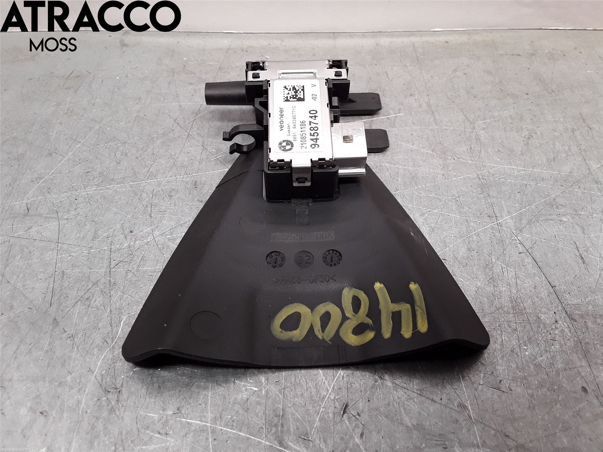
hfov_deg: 63.4
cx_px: 302
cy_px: 226
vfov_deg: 49.7
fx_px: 488
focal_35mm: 28
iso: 50
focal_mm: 2.91
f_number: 1.9
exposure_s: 1/50
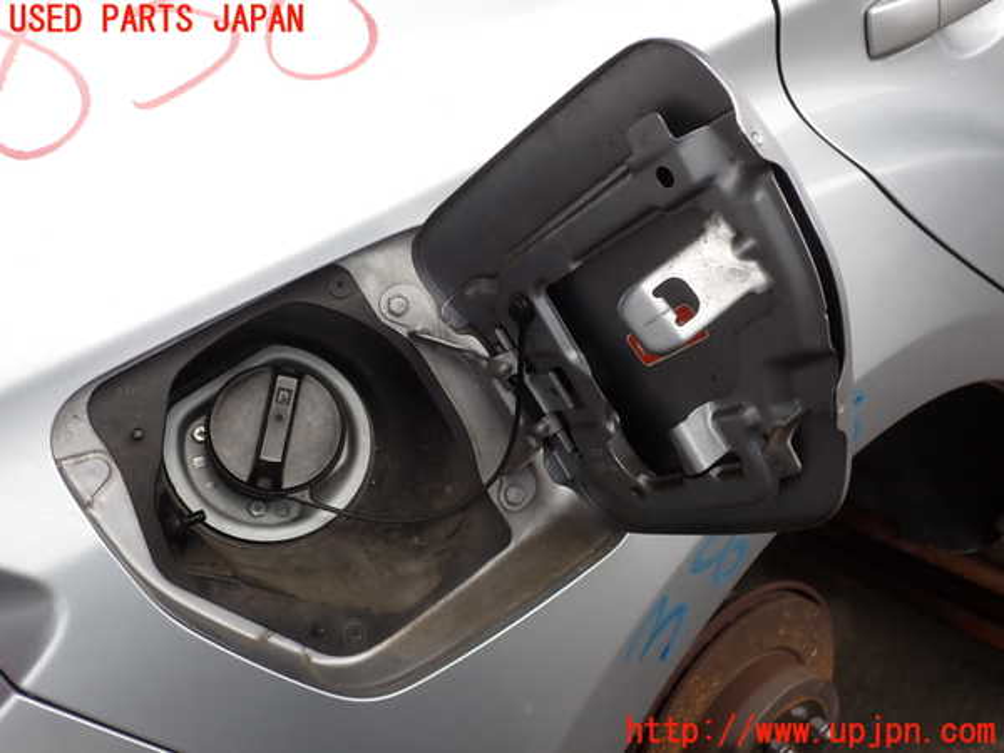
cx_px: 502
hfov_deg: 60.0
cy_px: 376
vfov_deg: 46.8
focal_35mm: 30
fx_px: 870
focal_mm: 5.4
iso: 100
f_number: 3.2
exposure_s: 1/250
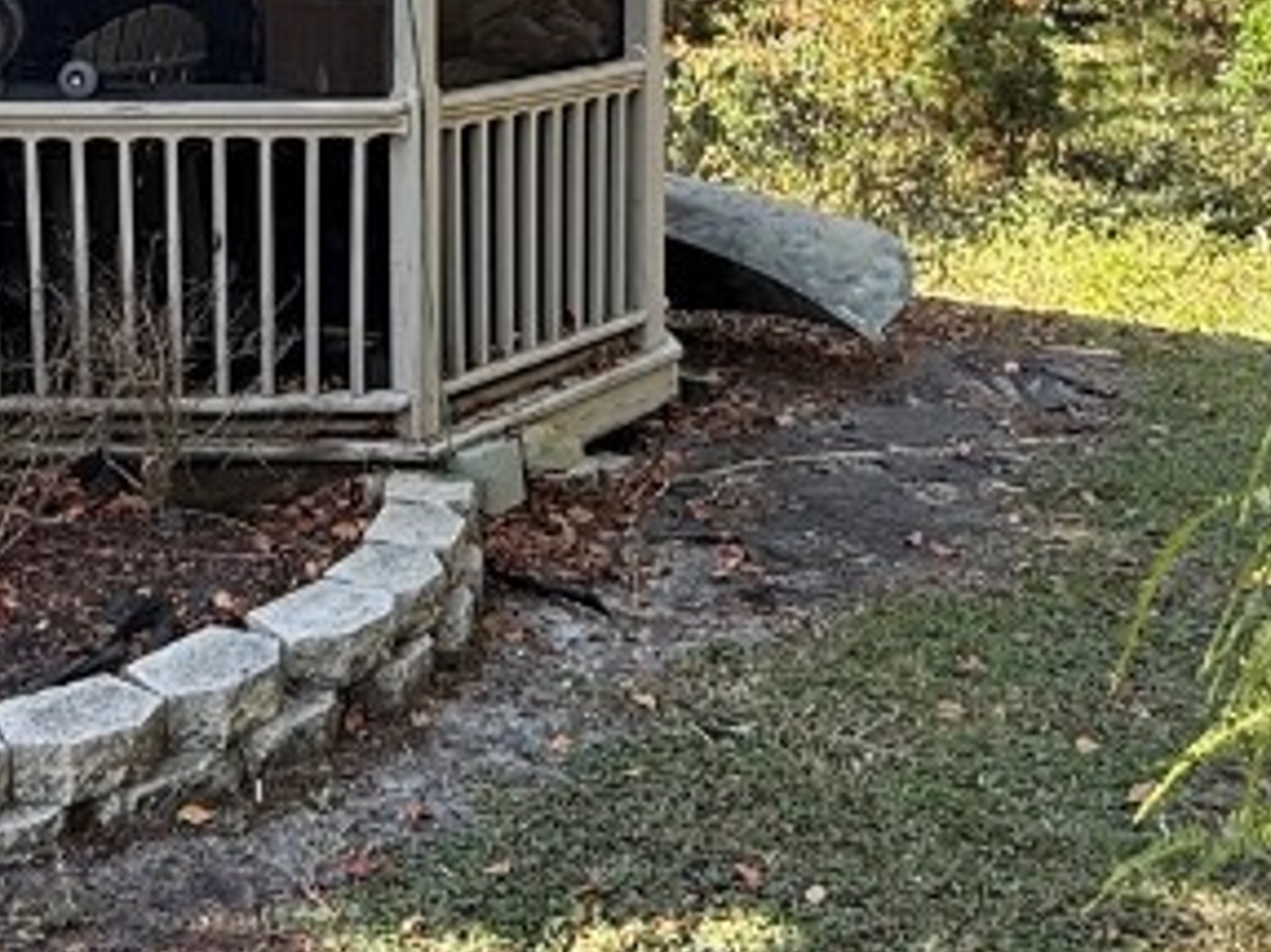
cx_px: 226
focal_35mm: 50
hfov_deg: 36.7
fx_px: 1835
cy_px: -49
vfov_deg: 27.1
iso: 64
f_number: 2.2
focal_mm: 2.22
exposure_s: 1/178
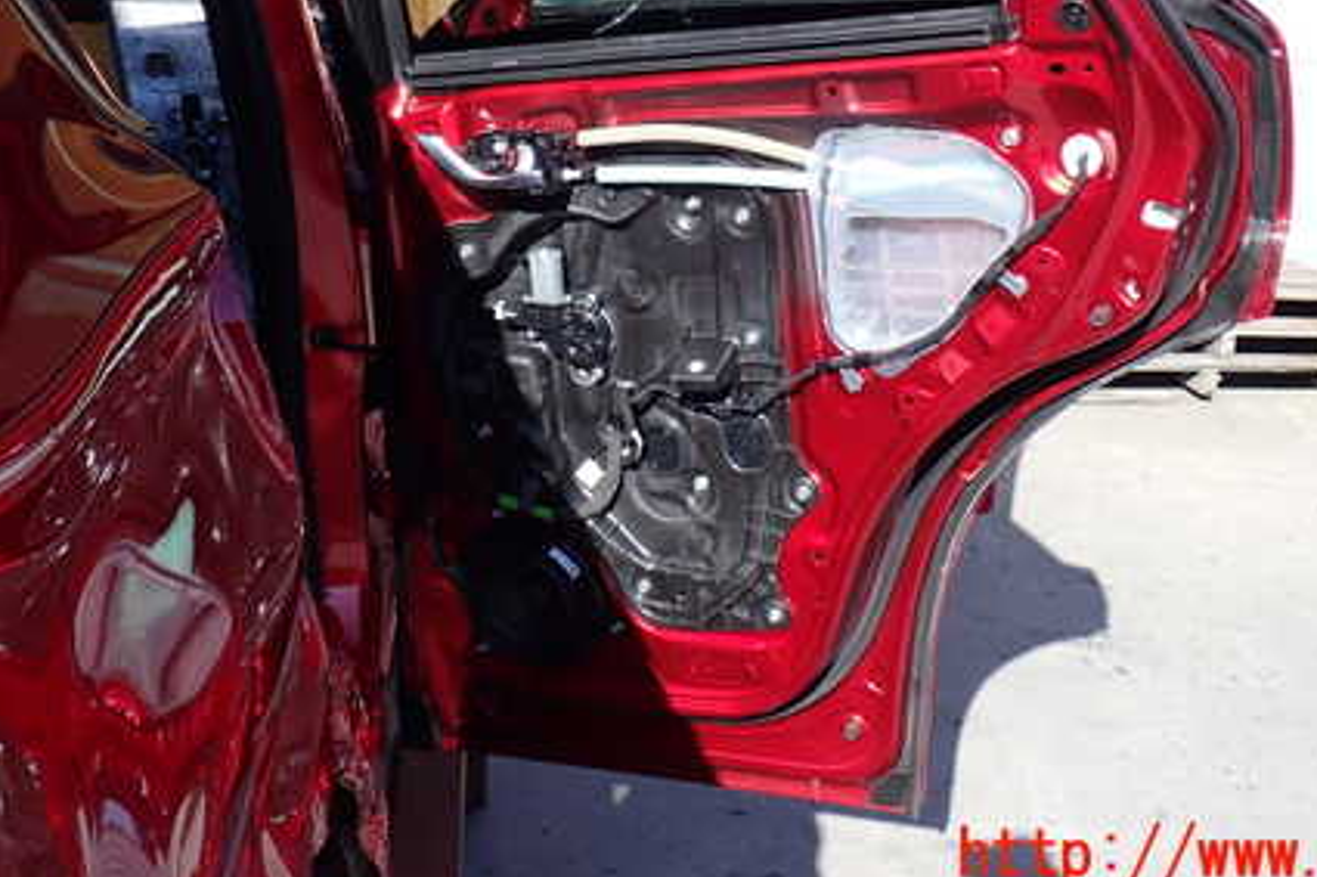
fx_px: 1719
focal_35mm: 47
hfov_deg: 41.9
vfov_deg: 28.1
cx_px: 728
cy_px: 198
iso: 100
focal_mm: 5.79
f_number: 3.2
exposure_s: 1/500
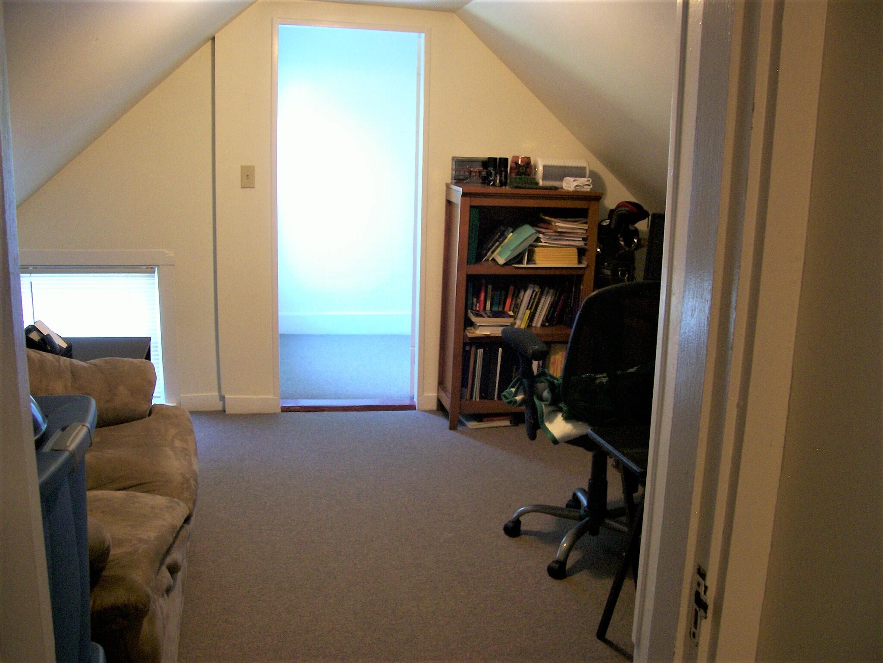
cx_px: 442
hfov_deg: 54.0
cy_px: 332
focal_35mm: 34
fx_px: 867
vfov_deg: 41.8
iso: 160
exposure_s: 1/8
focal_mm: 5.6
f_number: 2.7
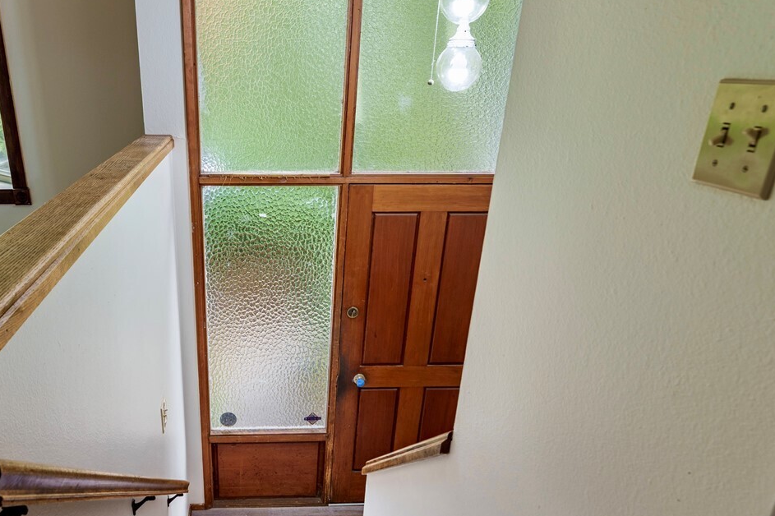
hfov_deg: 63.1
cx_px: 259
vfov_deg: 45.0
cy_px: 349
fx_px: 612
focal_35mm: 28
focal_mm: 15.8
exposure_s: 1/30
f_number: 7.1
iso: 160
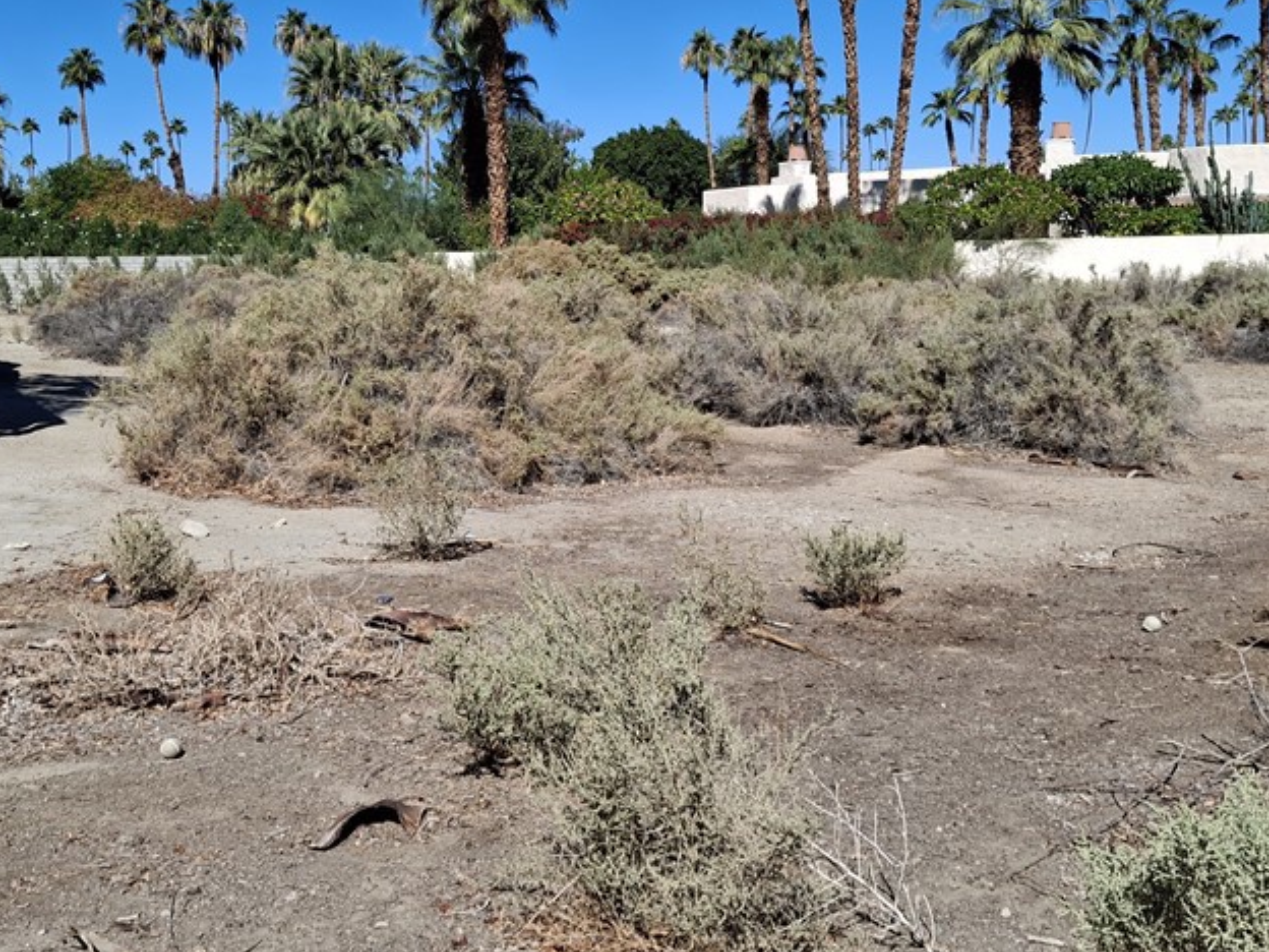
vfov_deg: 34.9
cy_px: 350
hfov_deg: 45.5
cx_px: 500
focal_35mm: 41
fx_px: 1503
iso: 32
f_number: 1.8
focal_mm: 4.69
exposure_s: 1/2288
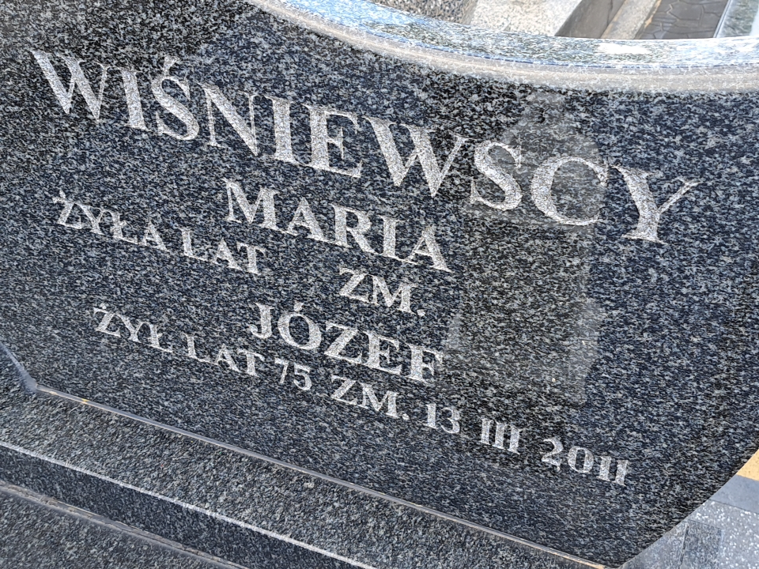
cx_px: 380
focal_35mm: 24
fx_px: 526
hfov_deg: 71.6
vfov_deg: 56.8
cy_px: 284
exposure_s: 1/100
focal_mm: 5.23
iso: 50
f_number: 1.8
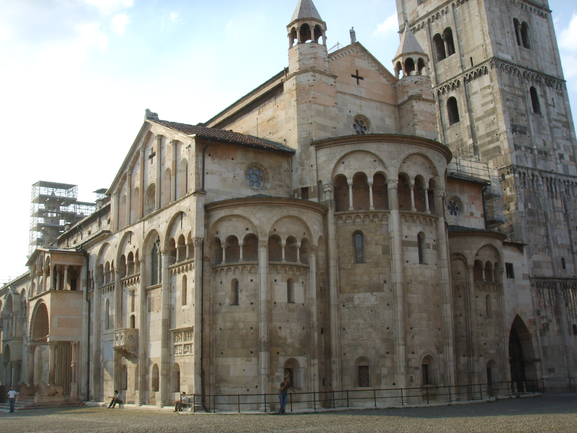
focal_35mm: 39
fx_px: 650
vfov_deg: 36.8
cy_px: 216
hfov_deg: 47.9
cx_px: 288
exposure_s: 1/125
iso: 50
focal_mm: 6.6
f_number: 6.3
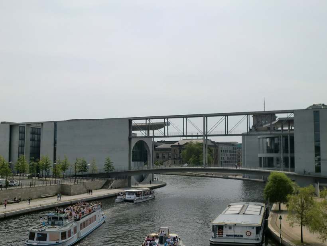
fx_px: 397
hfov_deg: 44.8
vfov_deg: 34.3
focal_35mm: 42
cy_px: 123
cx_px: 164
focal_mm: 7.7
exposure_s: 1/320
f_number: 8.5
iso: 64
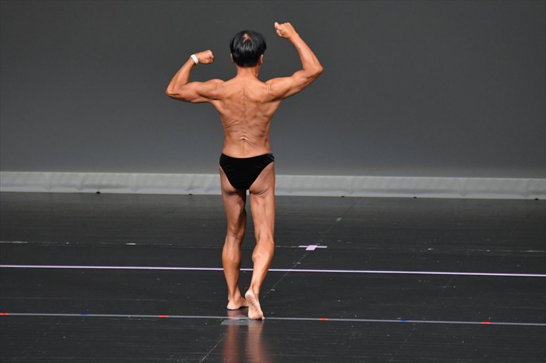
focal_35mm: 345
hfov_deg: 6.0
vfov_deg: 4.0
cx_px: 273
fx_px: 5230
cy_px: 182
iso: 4000
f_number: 5.6
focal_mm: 230
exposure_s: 1/400
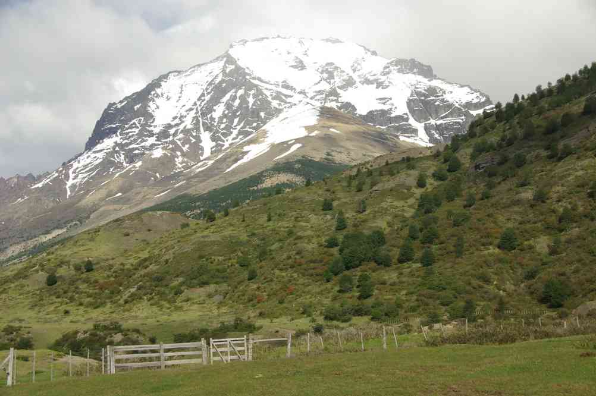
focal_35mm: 49
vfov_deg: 27.5
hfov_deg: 40.4
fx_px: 810
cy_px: 198
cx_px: 298
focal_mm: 32.5
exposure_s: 1/350
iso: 100
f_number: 8
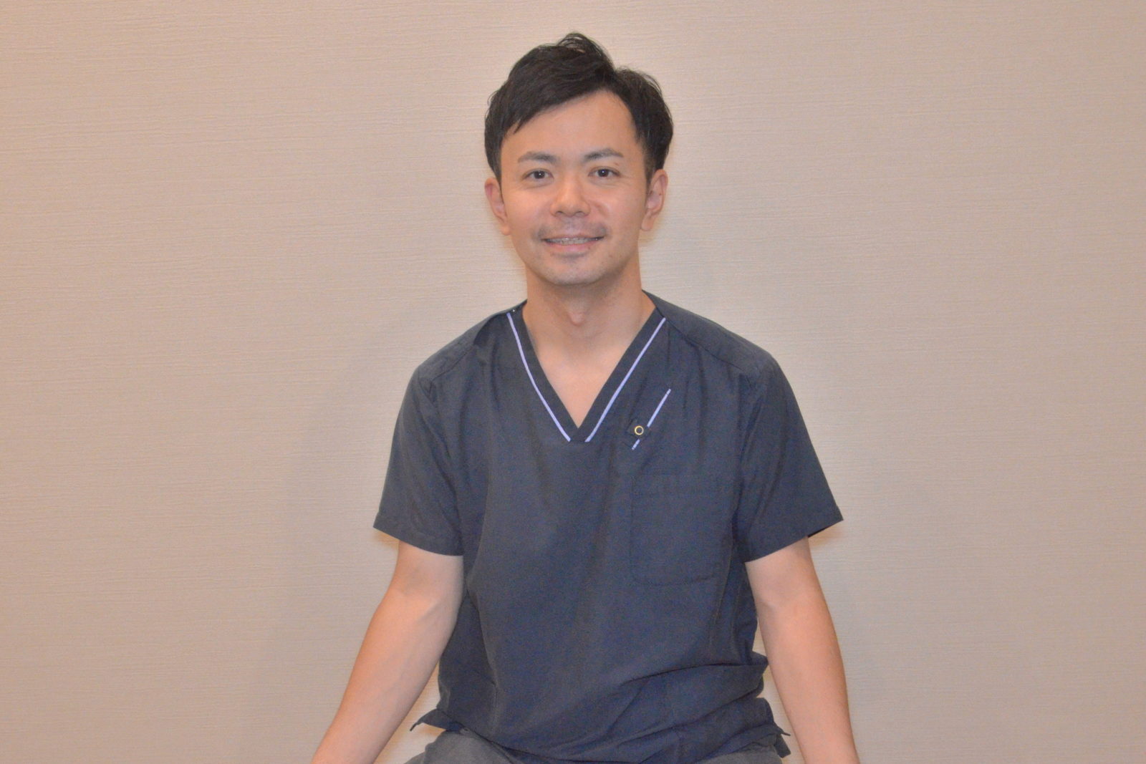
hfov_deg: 53.1
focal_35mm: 36
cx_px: 573
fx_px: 1146
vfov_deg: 36.9
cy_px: 382
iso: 3200
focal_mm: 24
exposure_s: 1/80
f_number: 8
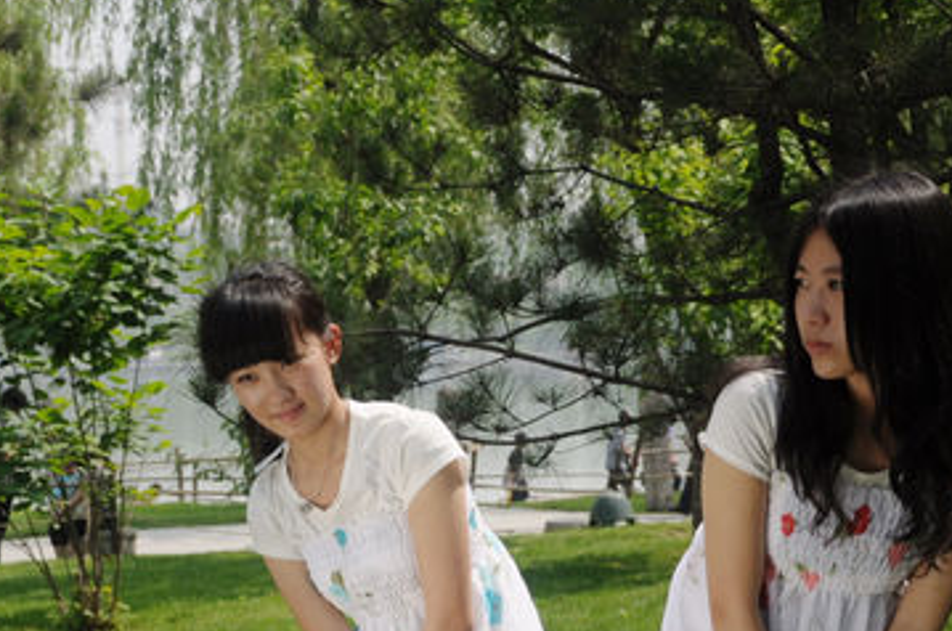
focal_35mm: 87
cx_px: 239
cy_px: 664
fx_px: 2297
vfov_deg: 15.3
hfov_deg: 23.2
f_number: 4.5
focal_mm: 26
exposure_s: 1/1250
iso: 200
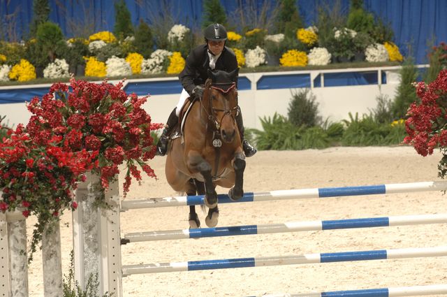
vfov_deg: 4.6
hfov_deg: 6.9
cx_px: 224
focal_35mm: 300
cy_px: 148
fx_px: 3720
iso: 320
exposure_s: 1/250
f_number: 5.6
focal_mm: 200
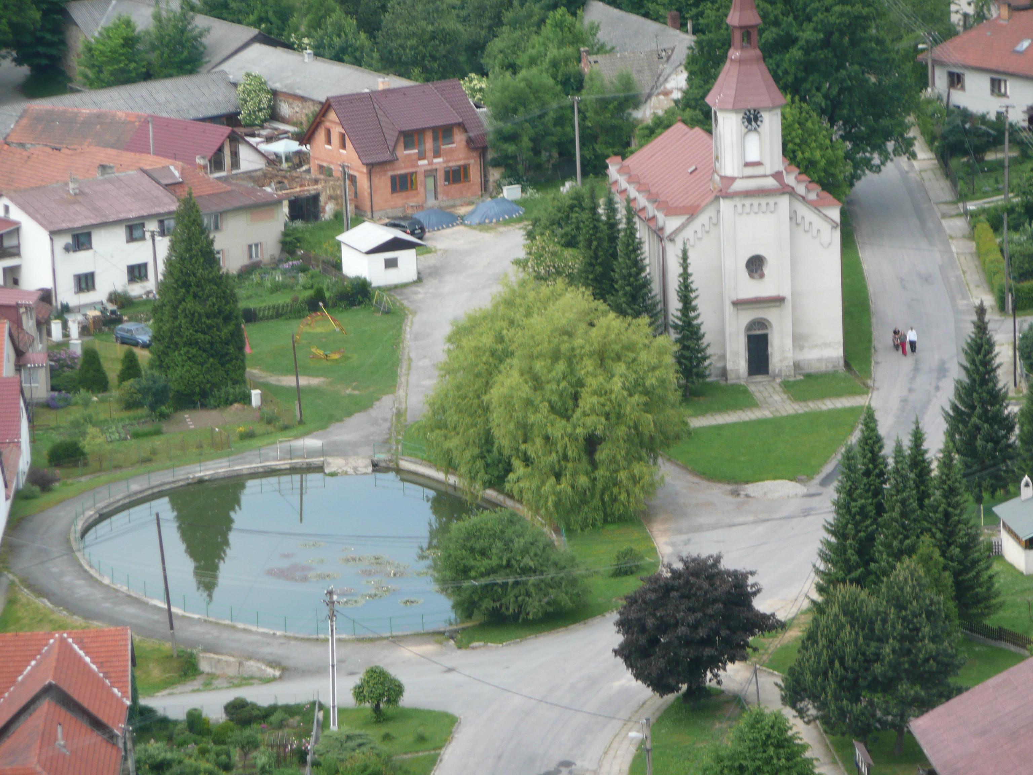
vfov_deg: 7.5
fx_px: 5938
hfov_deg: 9.9
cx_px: 516
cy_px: 388
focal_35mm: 199
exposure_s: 1/160
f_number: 4.8
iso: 100
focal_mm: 32.7
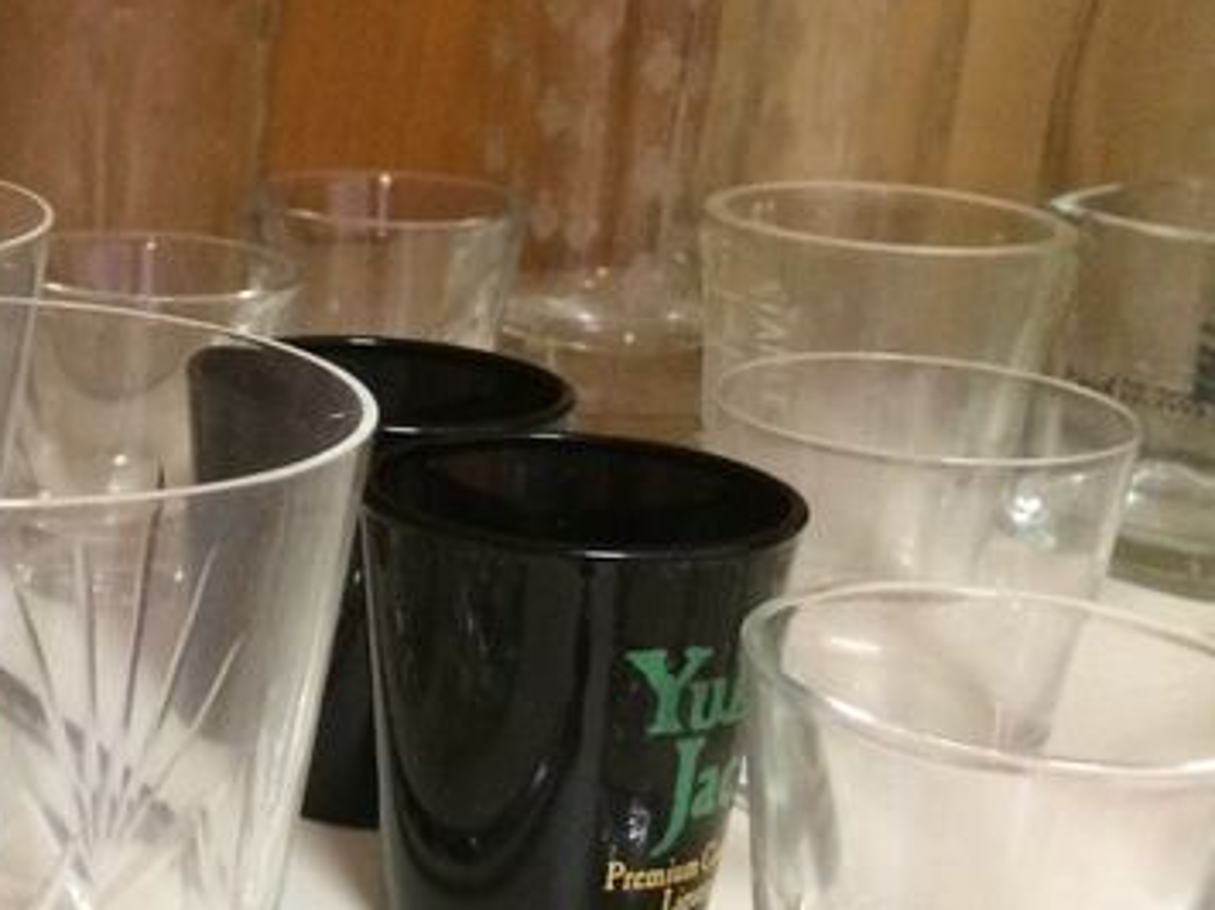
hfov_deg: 23.1
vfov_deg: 19.4
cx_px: -311
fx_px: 2667
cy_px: 378
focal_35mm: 76
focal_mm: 4.12
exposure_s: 1/24
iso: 320
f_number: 2.2
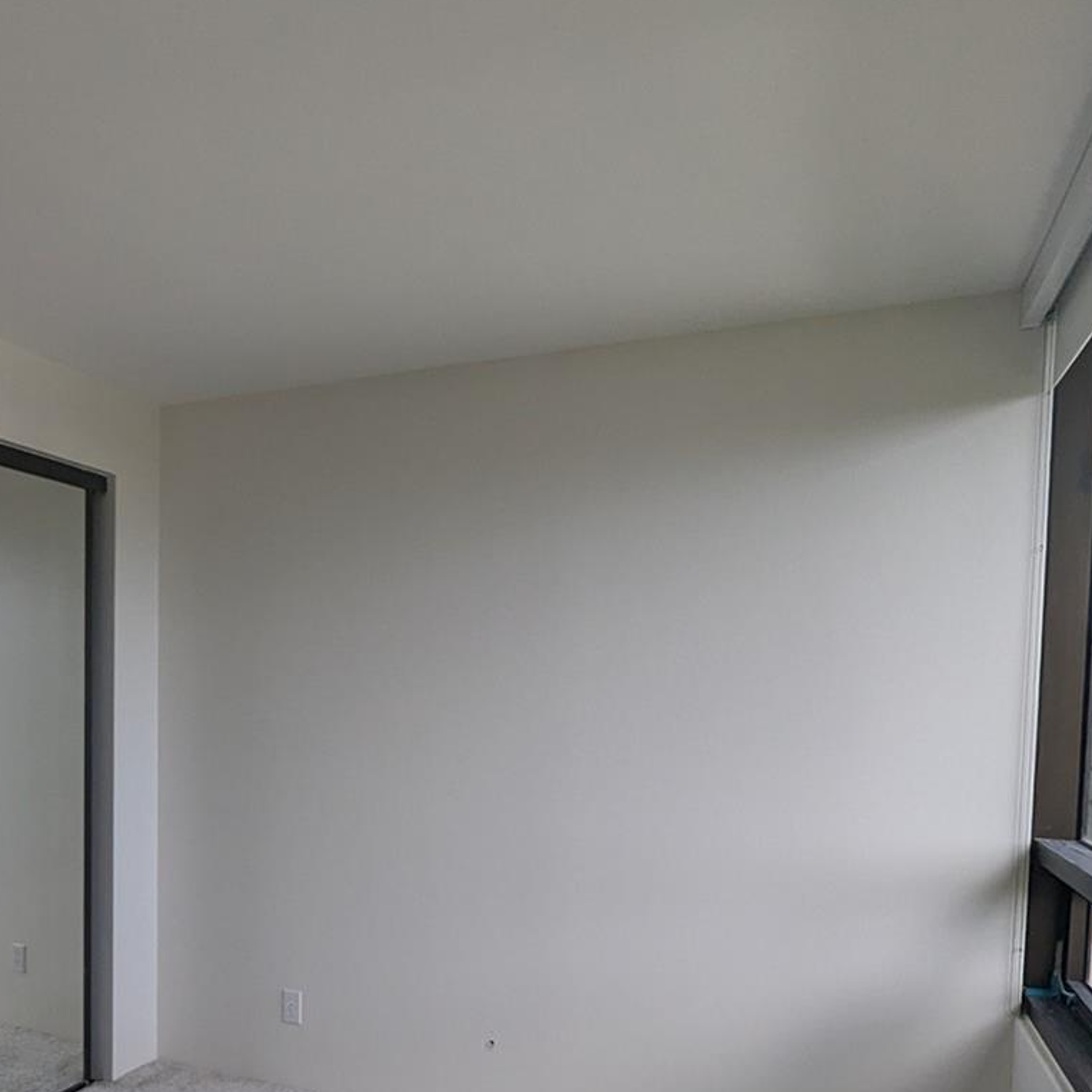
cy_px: 733
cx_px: 397
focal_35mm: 24
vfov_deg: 63.3
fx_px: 857
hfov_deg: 63.9
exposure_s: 1/266
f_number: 2.2
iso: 47
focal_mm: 1.95
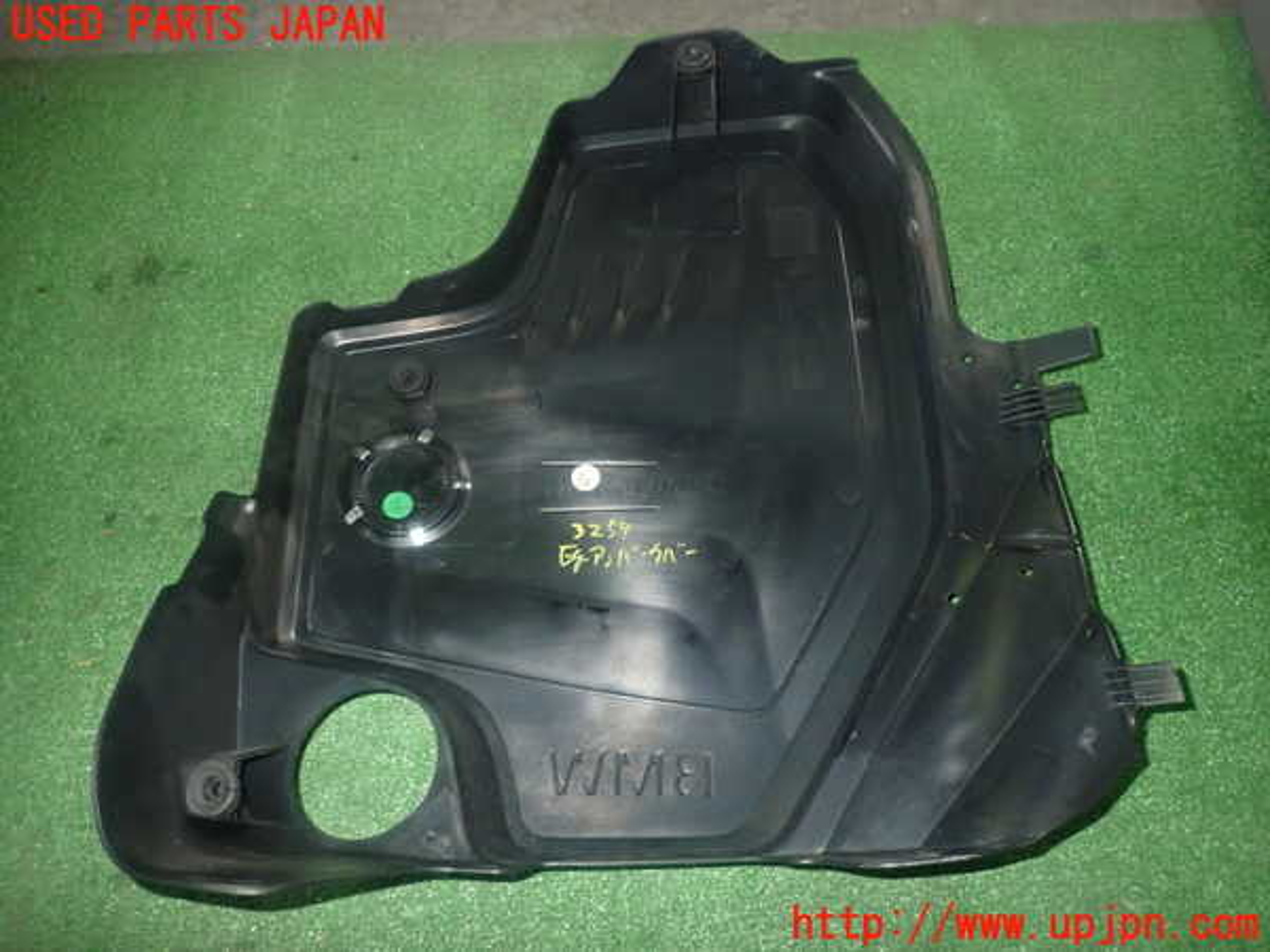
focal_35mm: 25
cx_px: 635
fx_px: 917
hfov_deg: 69.4
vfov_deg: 54.9
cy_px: 476
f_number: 5.6
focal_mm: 4.5
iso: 800
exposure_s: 1/30
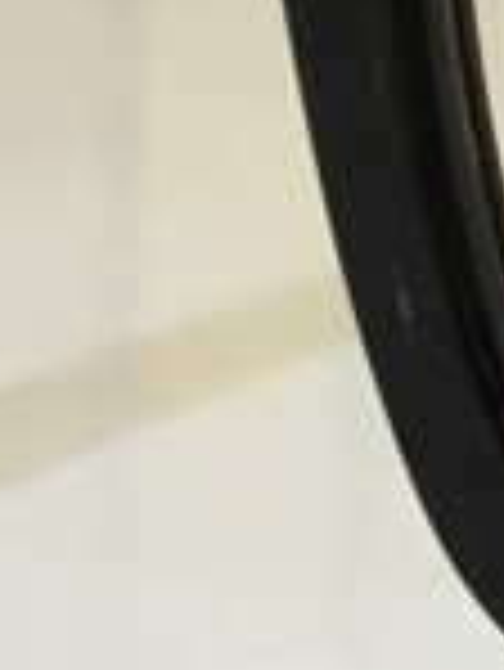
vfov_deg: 10.6
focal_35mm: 182
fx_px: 3528
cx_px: 1498
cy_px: -218
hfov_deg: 7.3
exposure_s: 1/33
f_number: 2.2
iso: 160
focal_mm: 4.15
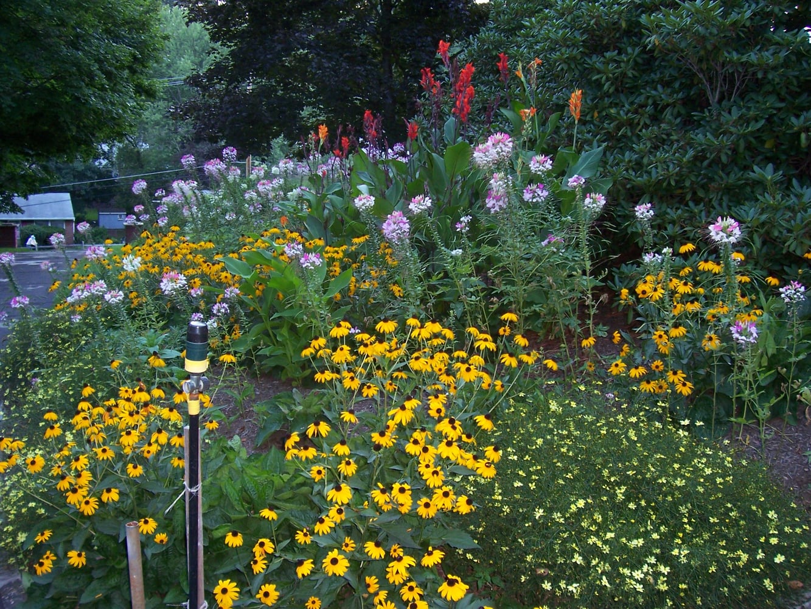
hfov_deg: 54.0
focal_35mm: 34
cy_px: 304
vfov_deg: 41.8
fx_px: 797
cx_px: 406
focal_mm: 5.6
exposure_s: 1/60
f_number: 2.7
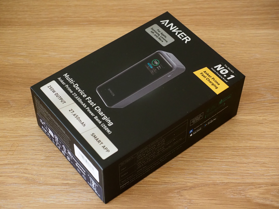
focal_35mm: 70
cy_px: 104
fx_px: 564
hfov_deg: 27.8
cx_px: 140
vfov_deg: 21.0
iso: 4000
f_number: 5
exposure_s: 1/80
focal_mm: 35
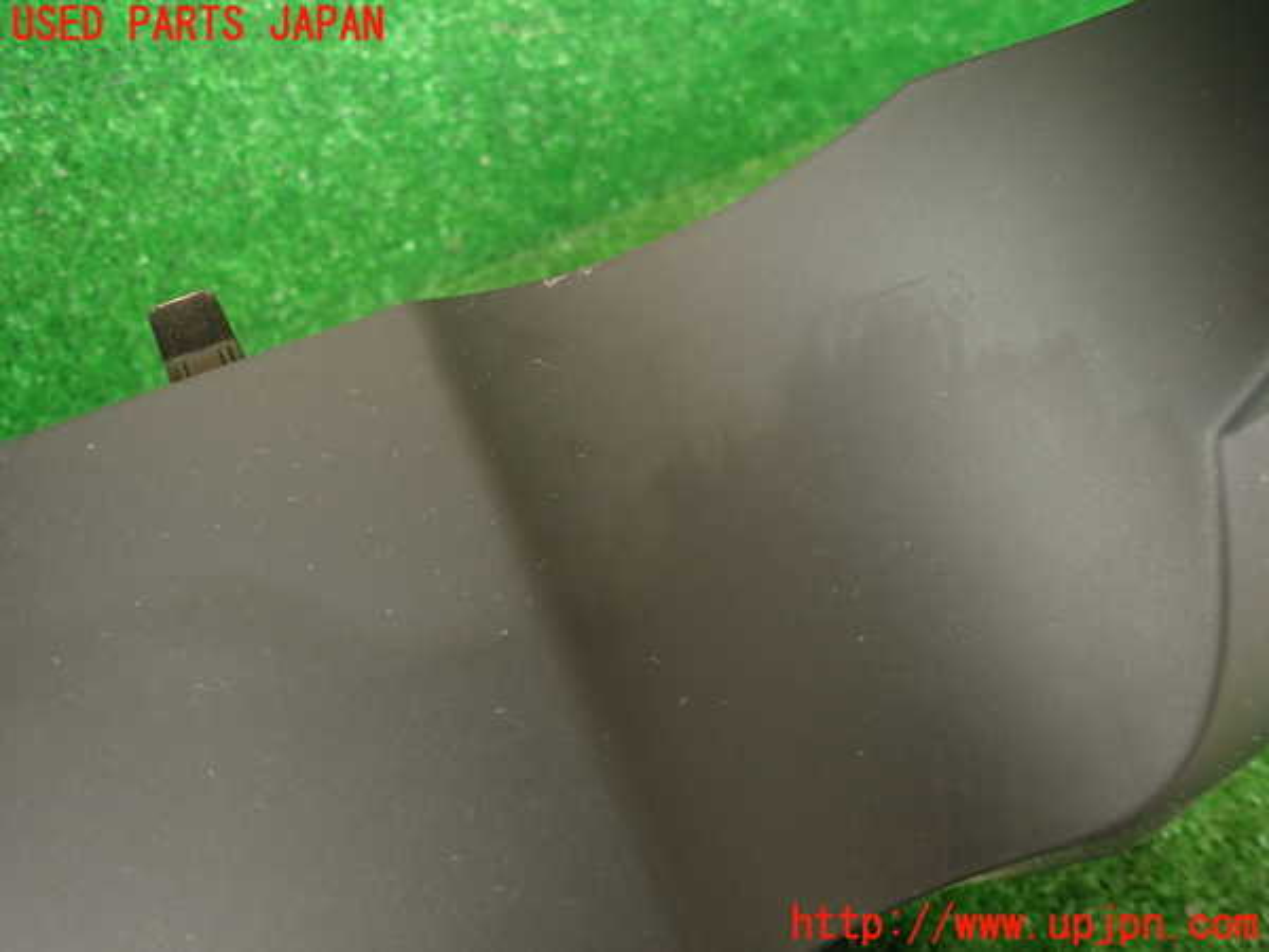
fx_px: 916
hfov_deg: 69.4
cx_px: 634
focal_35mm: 25
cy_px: 476
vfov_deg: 54.9
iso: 200
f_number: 2
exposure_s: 1/50
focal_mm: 4.5
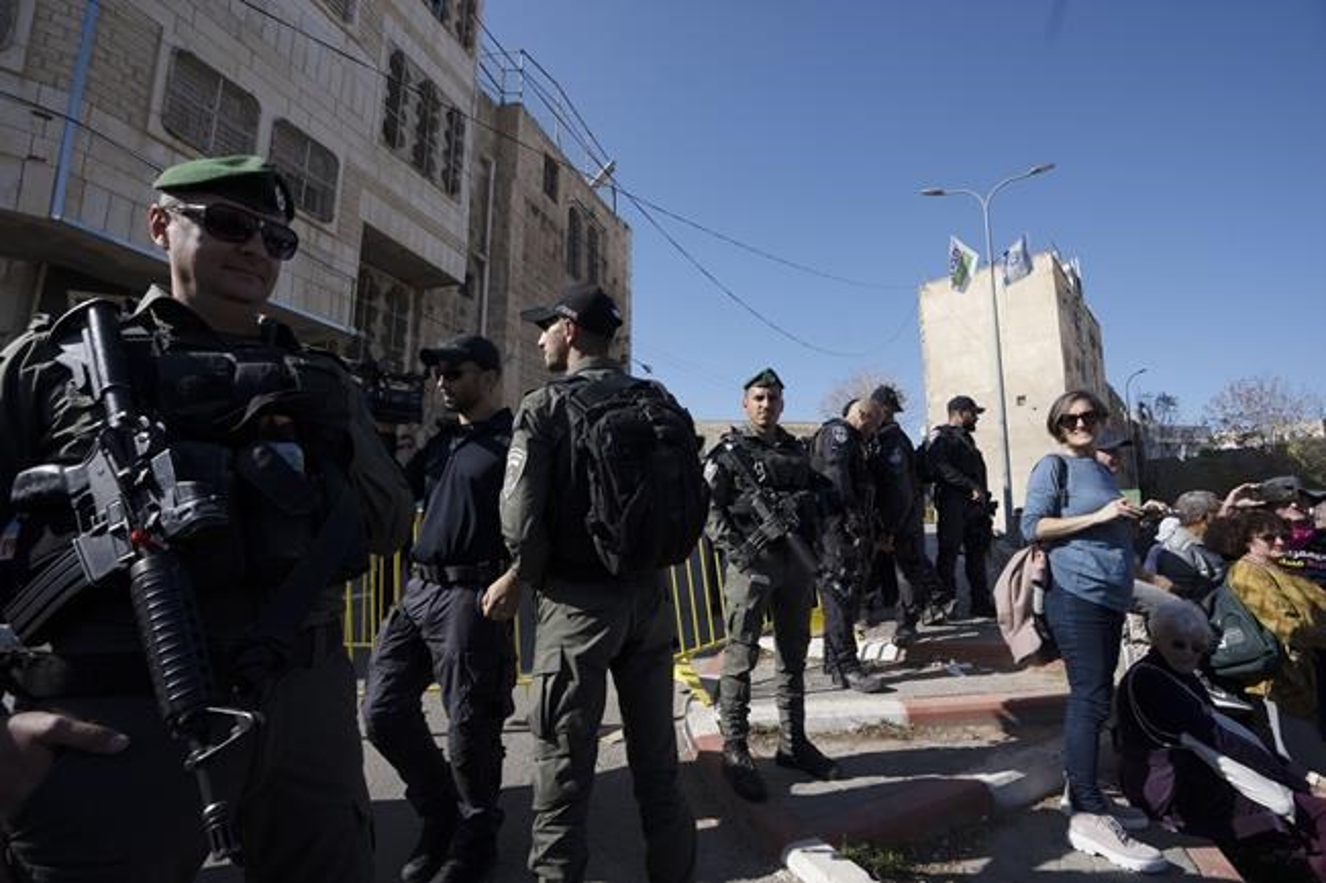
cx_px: 663
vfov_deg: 73.7
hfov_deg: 96.8
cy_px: 442
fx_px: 589
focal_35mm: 16
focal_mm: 16
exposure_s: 1/1250
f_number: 8
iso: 400
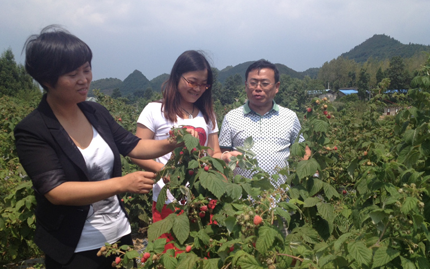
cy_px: 146
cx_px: 217
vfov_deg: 33.6
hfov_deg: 51.5
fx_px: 445
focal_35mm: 38
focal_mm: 4.28
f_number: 2.4
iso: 50
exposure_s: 1/2123
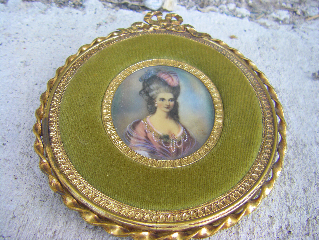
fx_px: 350
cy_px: 120
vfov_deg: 37.7
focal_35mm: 38
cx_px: 160
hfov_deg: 49.0
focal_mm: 6.3
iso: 64
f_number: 3.5
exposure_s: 1/60
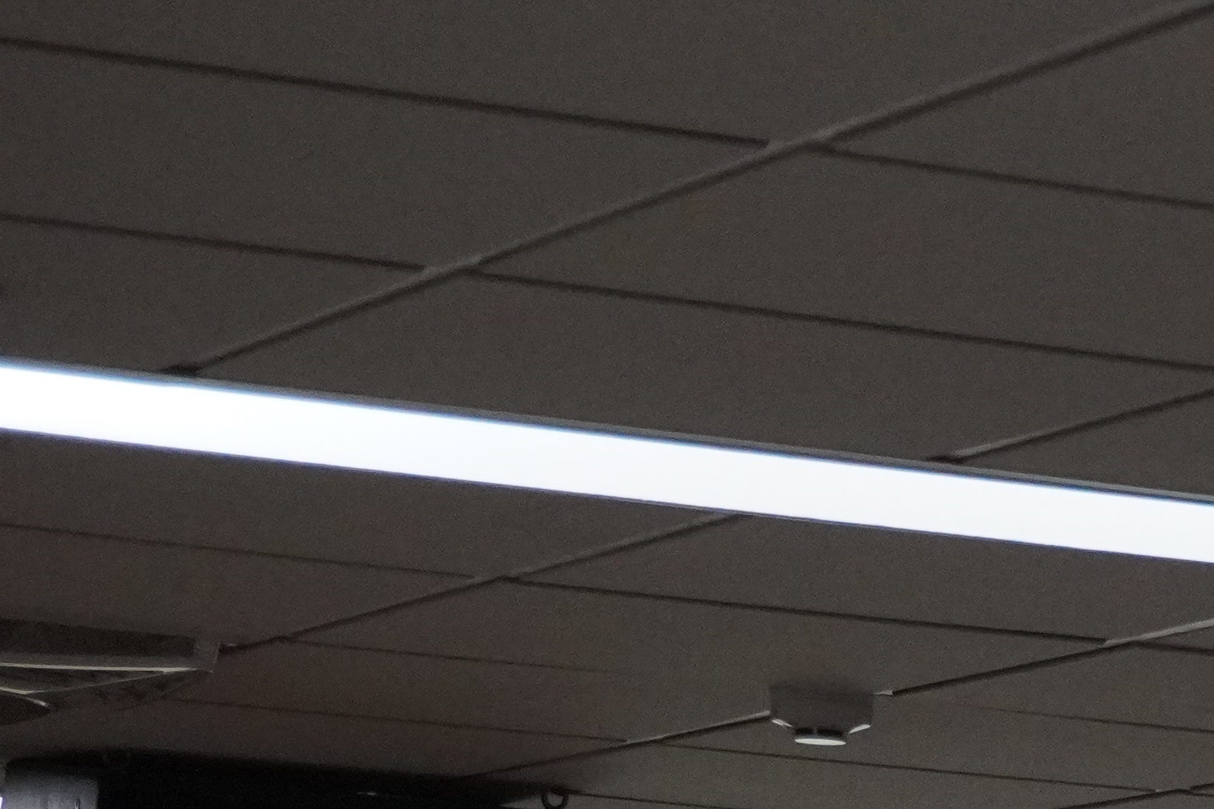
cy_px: 1189
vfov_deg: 6.0
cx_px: 2074
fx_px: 7654
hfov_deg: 8.7
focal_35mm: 227
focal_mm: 42
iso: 2500
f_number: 5.6
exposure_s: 1/160
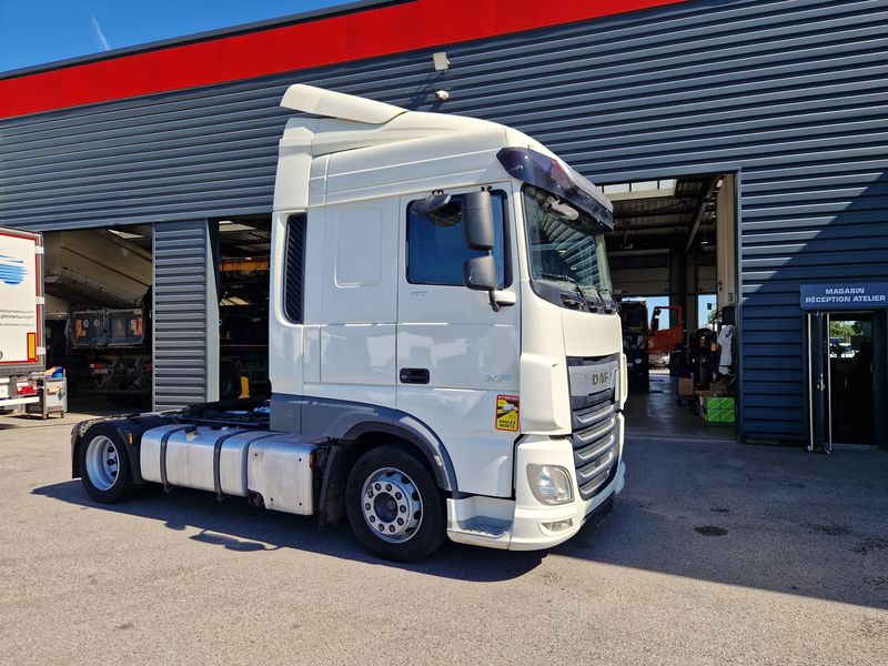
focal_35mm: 23
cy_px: 333
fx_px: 590
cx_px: 444
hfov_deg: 73.9
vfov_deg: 58.9
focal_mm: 5.4
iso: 50
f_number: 1.8
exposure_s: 1/1068
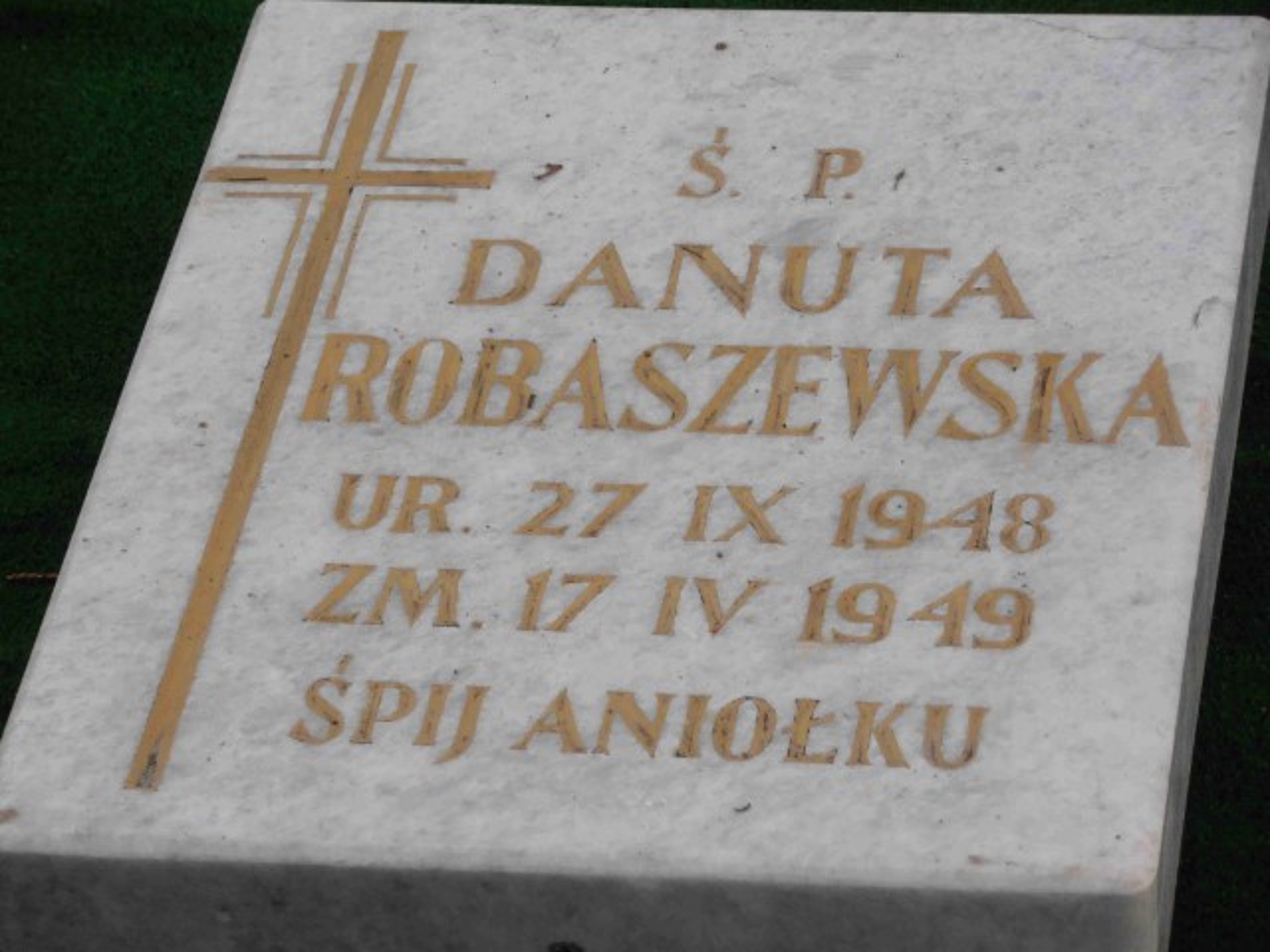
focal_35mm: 166
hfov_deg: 11.9
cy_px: 476
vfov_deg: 8.9
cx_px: 635
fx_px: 6090
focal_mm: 29.44
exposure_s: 1/200
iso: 80
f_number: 5.9
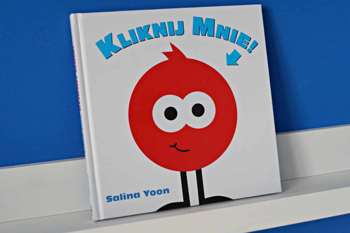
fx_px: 510
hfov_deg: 37.9
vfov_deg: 25.7
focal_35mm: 52
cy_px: 116
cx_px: 175
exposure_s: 1/60
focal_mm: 35
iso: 1000
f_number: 4
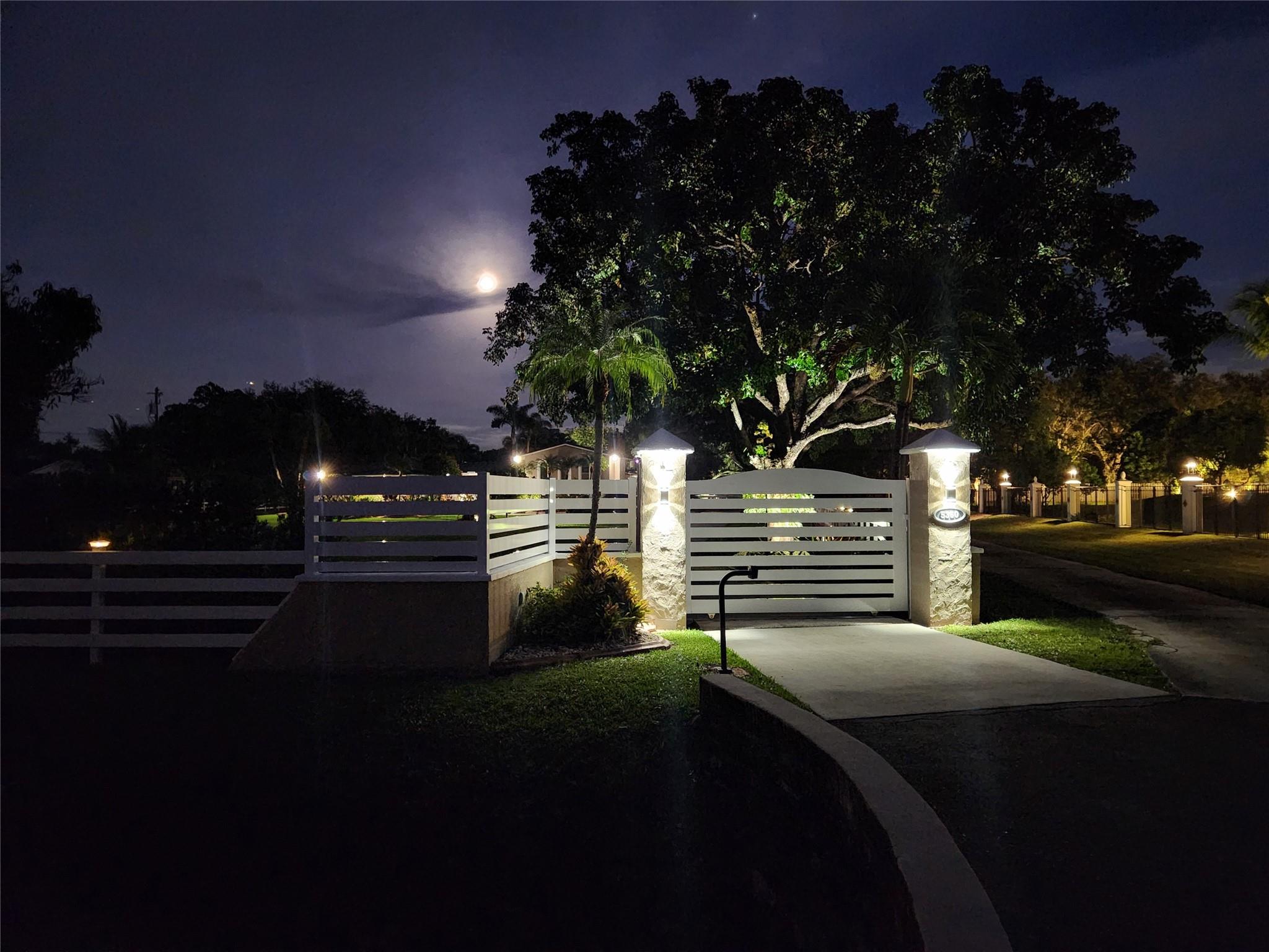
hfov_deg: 73.9
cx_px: 634
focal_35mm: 23
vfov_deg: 58.9
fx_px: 843
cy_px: 476
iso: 1250
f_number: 1.8
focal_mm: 5.4
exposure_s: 1/20
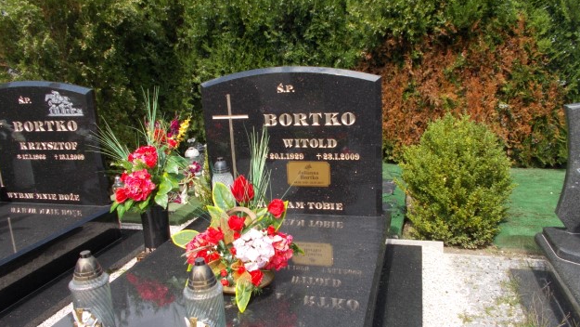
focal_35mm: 29
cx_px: 290
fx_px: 446
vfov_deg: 40.2
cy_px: 169
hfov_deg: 66.1
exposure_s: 1/500
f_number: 3.2
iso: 80
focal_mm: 4.6
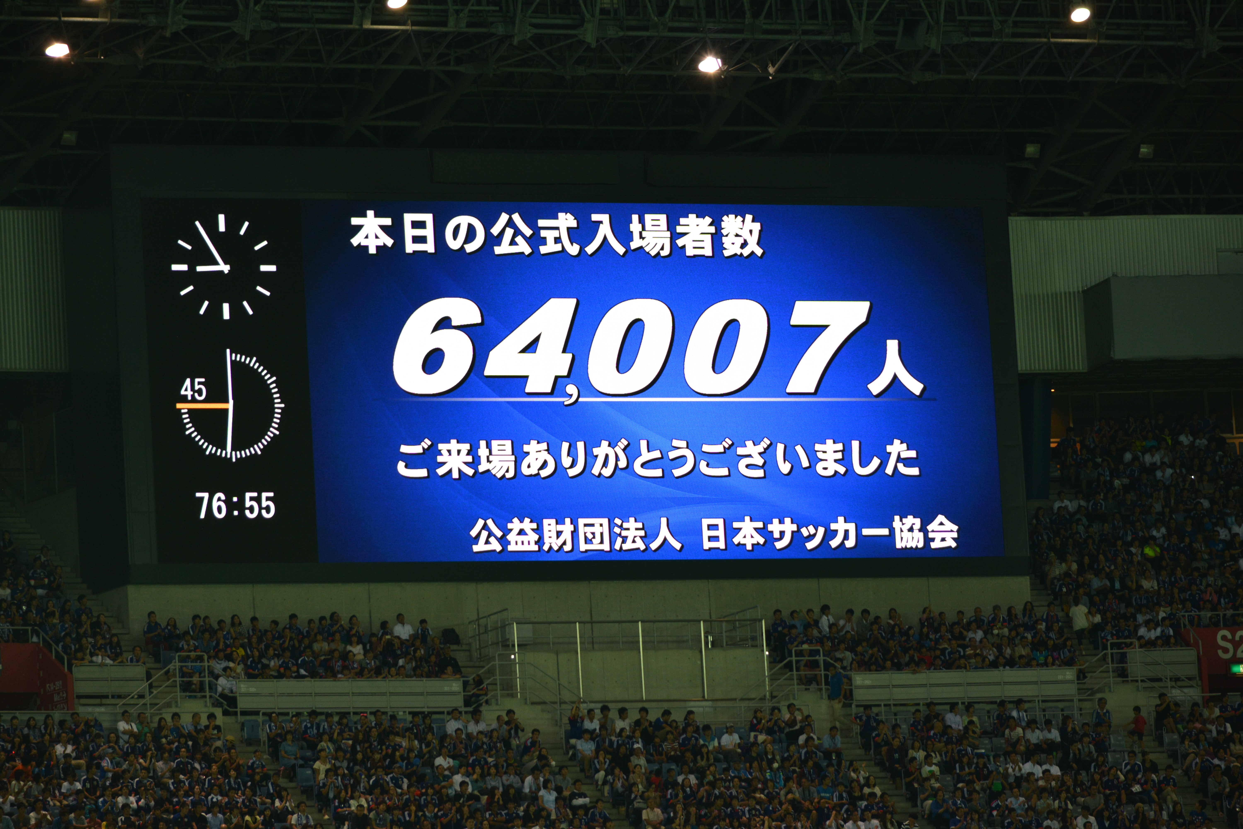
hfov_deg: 10.2
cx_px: 622
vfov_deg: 6.8
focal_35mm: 202
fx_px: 6991
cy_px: 414
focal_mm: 135
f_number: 4.8
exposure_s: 1/80
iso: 400
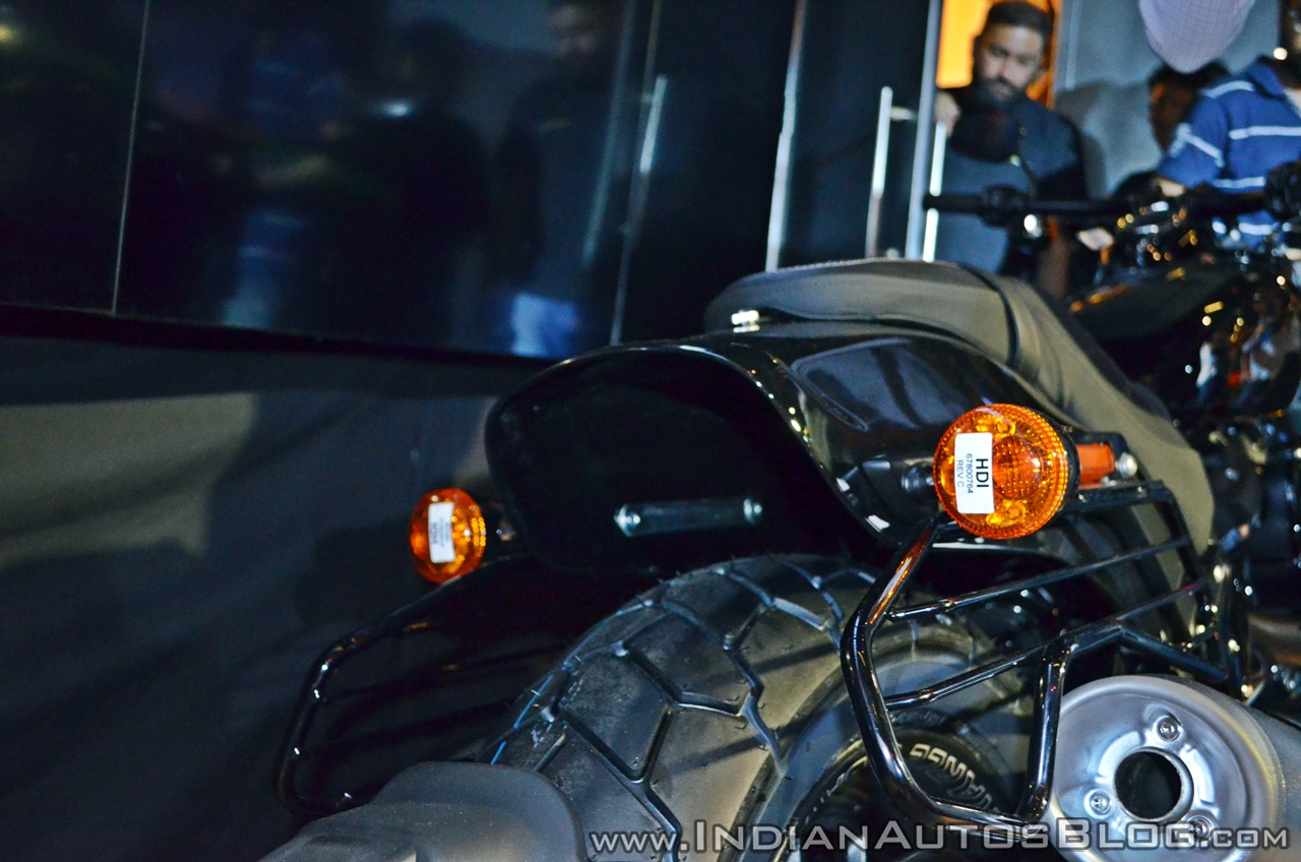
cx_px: 650
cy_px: 431
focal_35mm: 33
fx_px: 1190
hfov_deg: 57.3
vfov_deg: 39.8
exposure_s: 1/60
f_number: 3.8
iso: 3200
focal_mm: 22
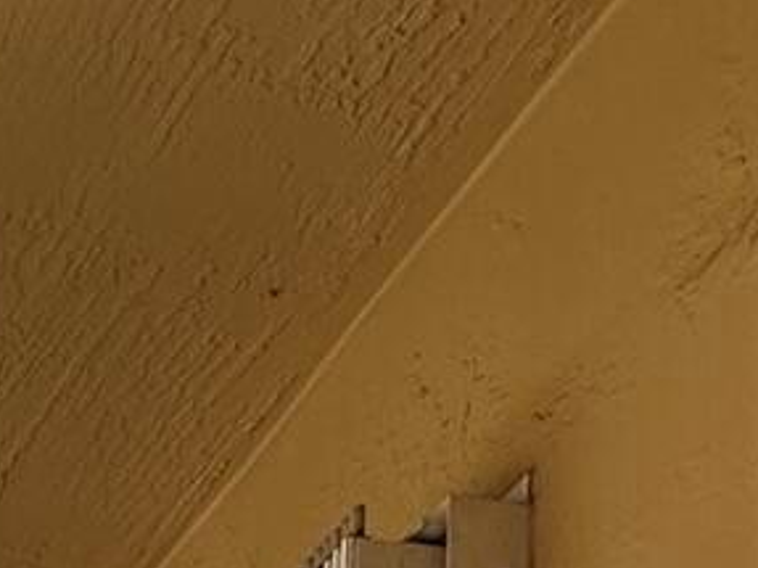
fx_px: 2189
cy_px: 1984
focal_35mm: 100
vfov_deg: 9.3
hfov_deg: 16.1
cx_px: -673
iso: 40
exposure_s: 1/363
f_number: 2.2
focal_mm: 2.22
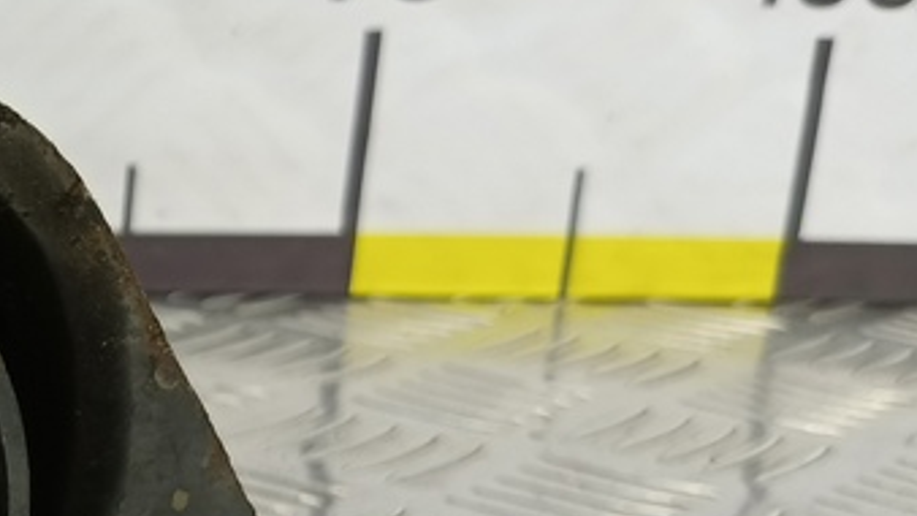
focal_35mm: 76
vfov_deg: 15.5
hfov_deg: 22.9
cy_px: 557
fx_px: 1848
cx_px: -440
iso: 153
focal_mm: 4.11
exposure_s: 1/50
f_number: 1.6
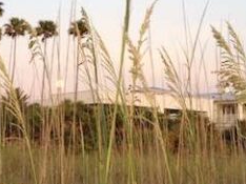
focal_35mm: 115
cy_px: 65
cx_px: 35
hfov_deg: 16.9
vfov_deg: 12.8
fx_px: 816
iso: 100
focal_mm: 4.28
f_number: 2.4
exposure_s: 1/120
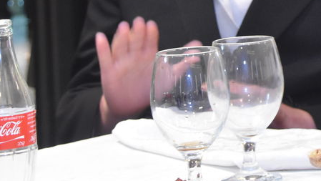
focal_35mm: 186
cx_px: 445
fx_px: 1584
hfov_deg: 11.2
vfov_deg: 6.4
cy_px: -146
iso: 2800
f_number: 4.5
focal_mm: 38
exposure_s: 1/60
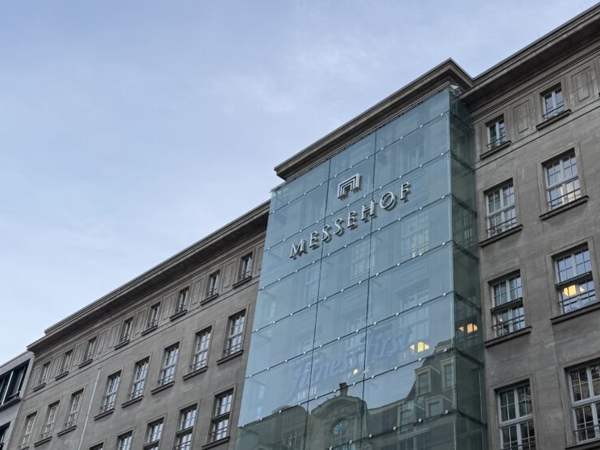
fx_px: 572
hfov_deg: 55.1
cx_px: 351
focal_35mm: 33
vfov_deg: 42.6
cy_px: 163
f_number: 1.78
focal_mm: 6.76
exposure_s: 1/627
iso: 80
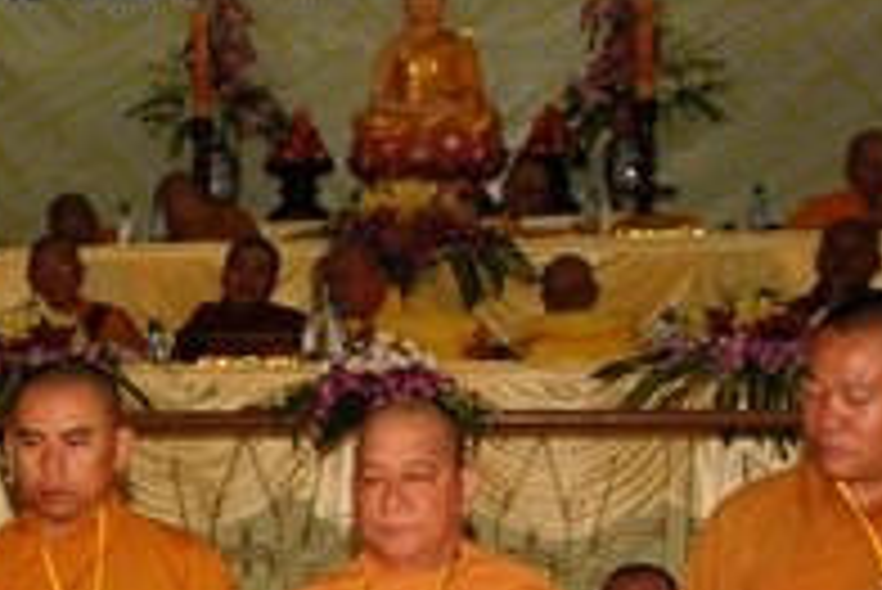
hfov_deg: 20.9
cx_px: -284
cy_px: 613
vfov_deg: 15.2
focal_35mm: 88
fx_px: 2158
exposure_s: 1/60
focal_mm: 18
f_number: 4
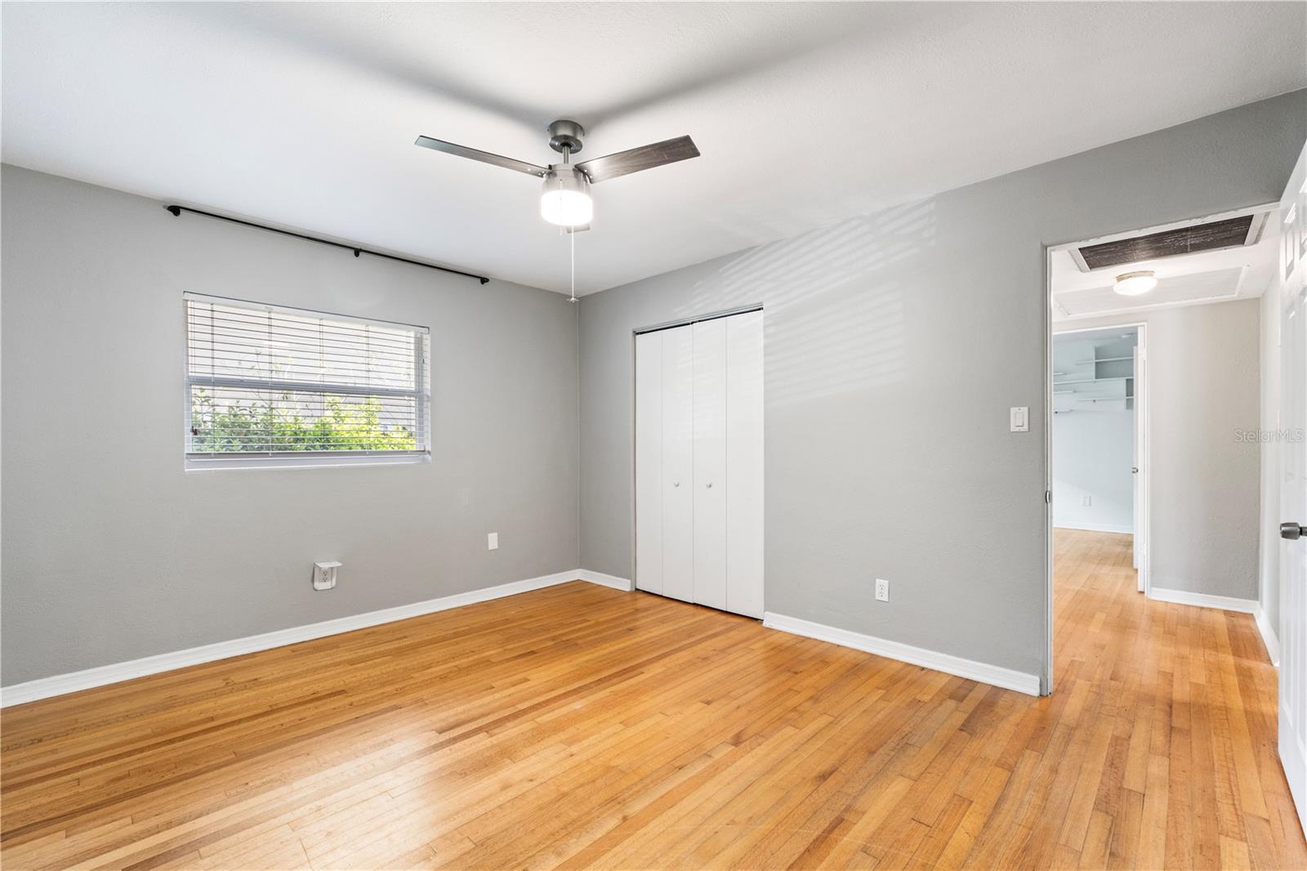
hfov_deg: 100.4
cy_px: 436
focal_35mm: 15
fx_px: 544
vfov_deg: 77.3
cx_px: 654
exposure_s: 1/1.67
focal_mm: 10
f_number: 7.1
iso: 320
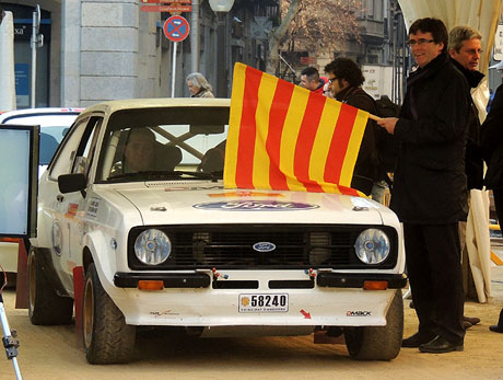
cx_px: 252
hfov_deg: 12.7
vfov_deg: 9.6
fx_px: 2257
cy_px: 190
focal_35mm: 155
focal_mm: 27.6
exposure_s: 1/250
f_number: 4.4
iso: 400
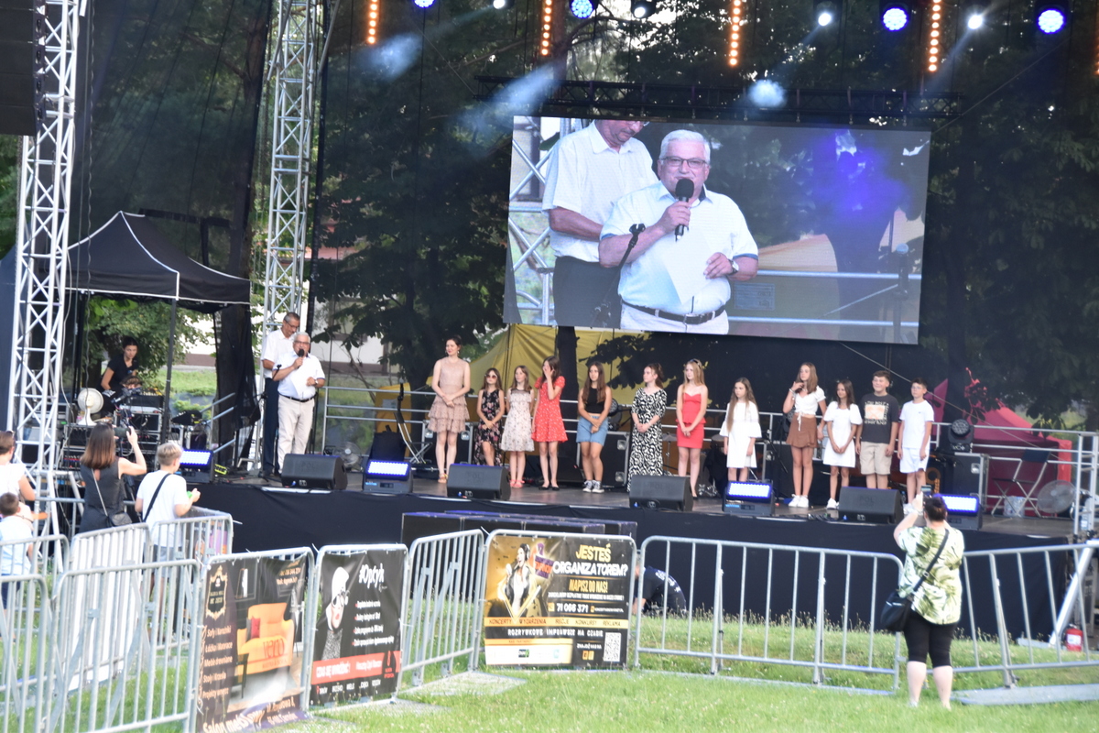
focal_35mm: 123
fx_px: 3755
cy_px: 366
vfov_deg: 11.1
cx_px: 550
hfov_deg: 16.7
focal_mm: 82
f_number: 5
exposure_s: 1/125
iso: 800
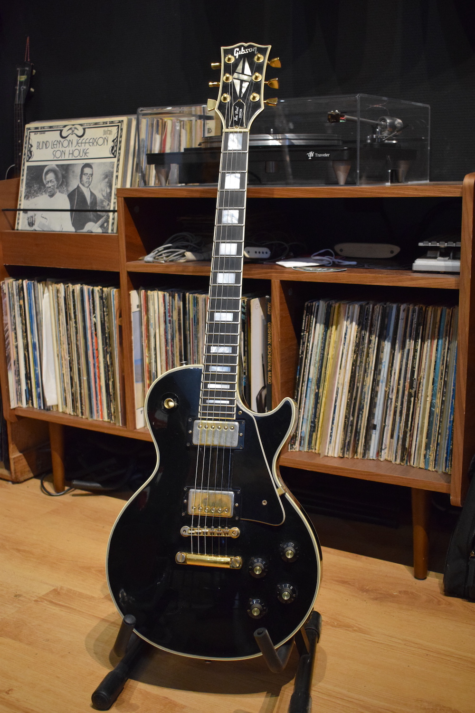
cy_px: 356
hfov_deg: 30.8
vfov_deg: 45.0
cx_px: 238
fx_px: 861
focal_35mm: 44
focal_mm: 29
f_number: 4.2
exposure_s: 1/60
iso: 3200
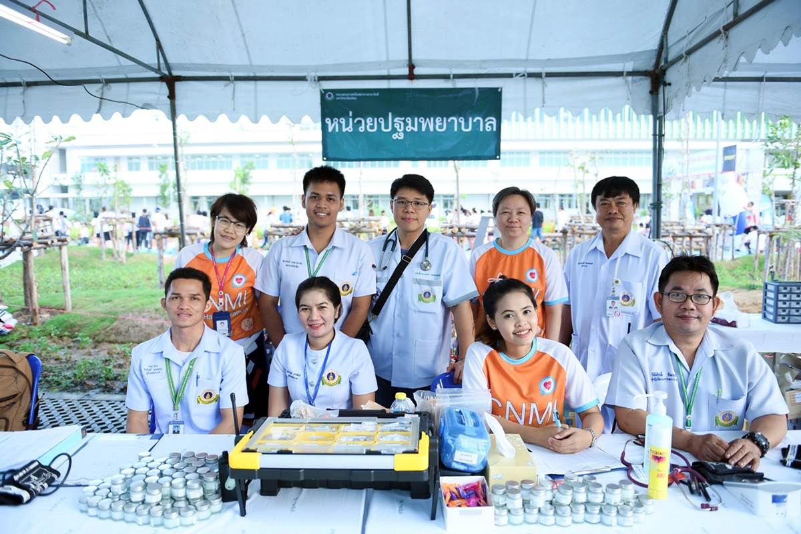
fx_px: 534
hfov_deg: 73.7
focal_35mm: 24
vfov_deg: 53.1
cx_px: 400
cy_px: 267
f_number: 2.8
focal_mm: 24
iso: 280
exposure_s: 1/160
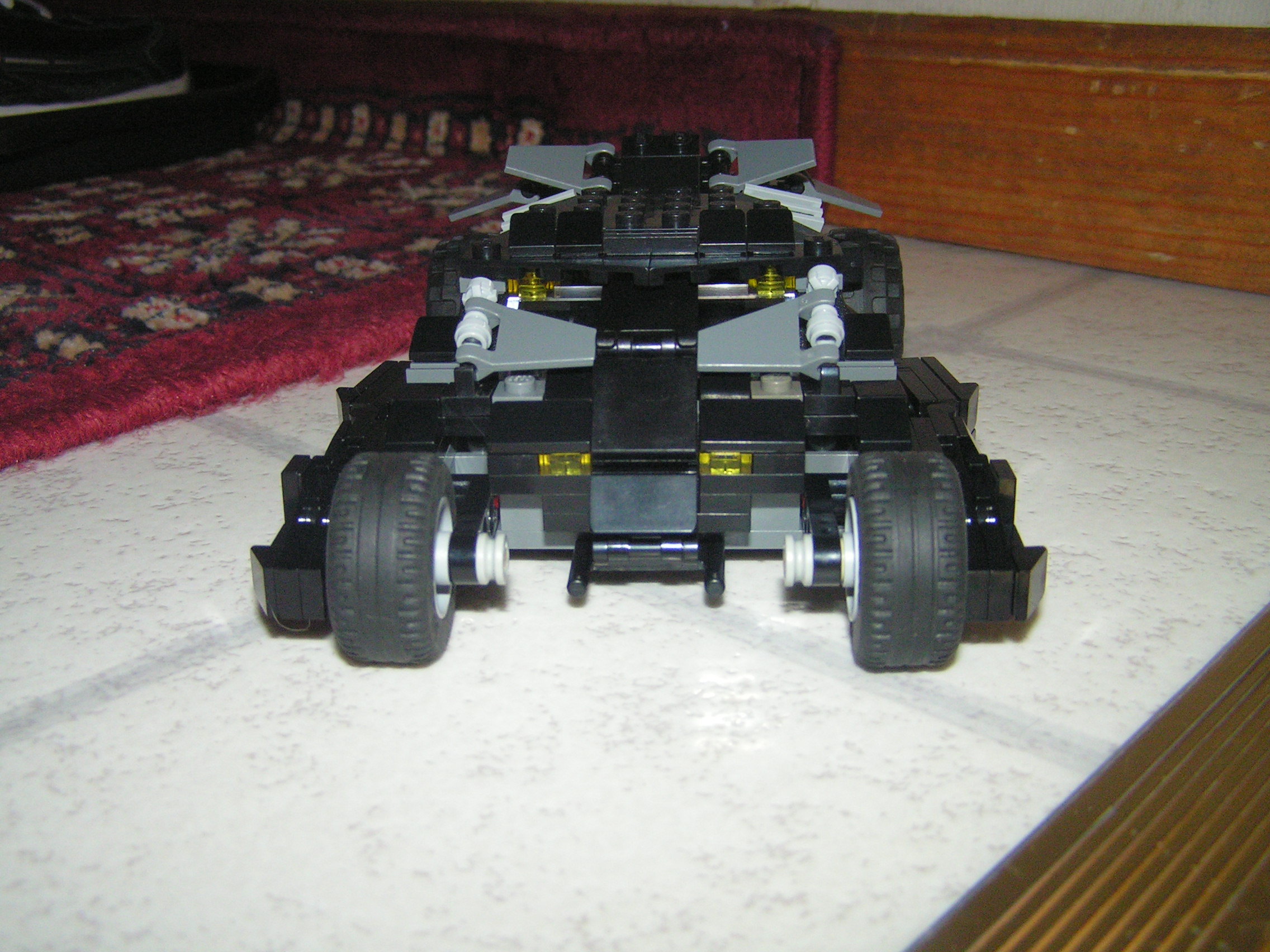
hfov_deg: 49.0
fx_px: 1394
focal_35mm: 38
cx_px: 635
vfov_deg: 37.7
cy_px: 476
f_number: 2.8
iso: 200
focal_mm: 6.3
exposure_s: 1/40
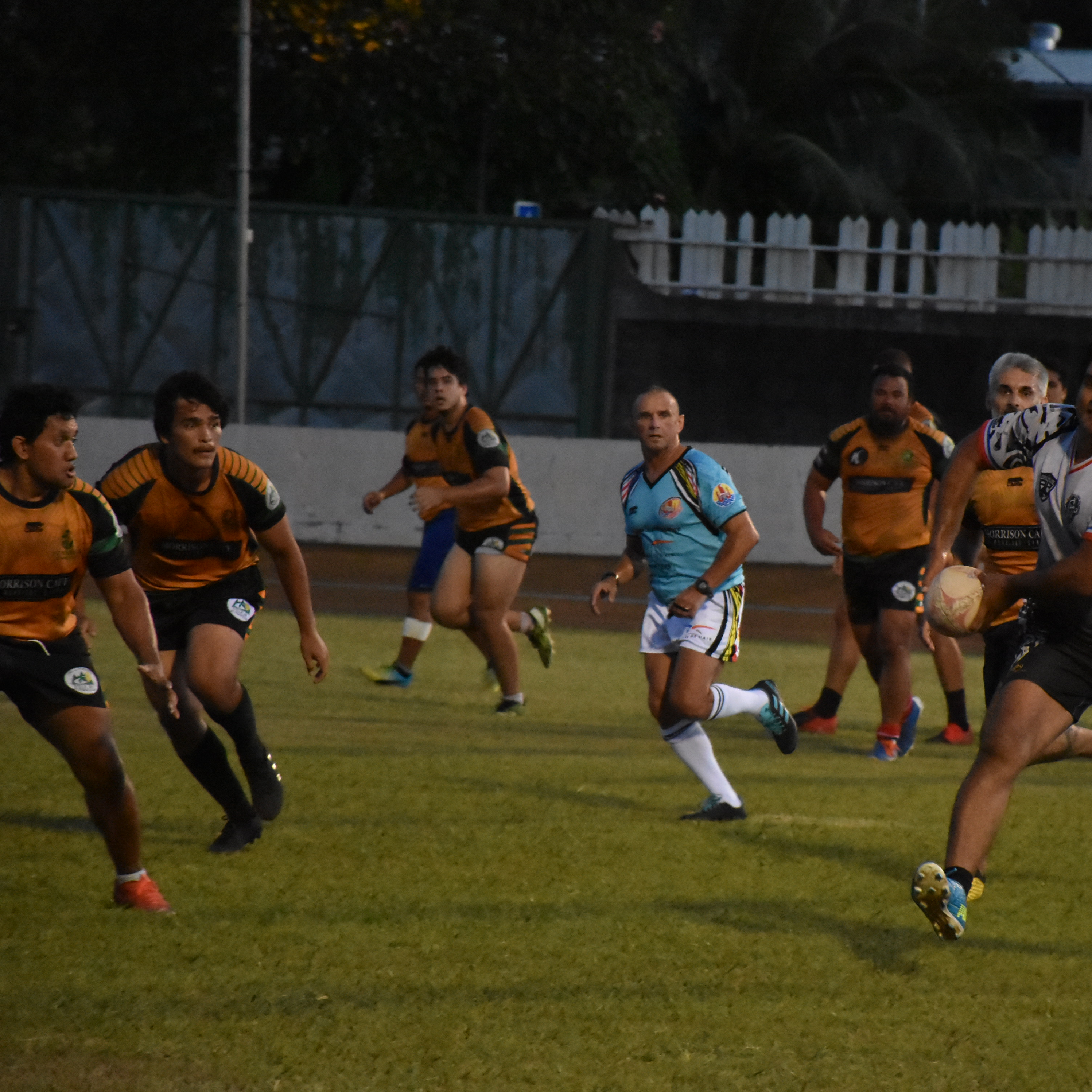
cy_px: 546
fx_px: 9565
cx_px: 719
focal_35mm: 268
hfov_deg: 6.5
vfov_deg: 6.5
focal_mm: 140
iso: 6400
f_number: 5.6
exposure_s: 1/500
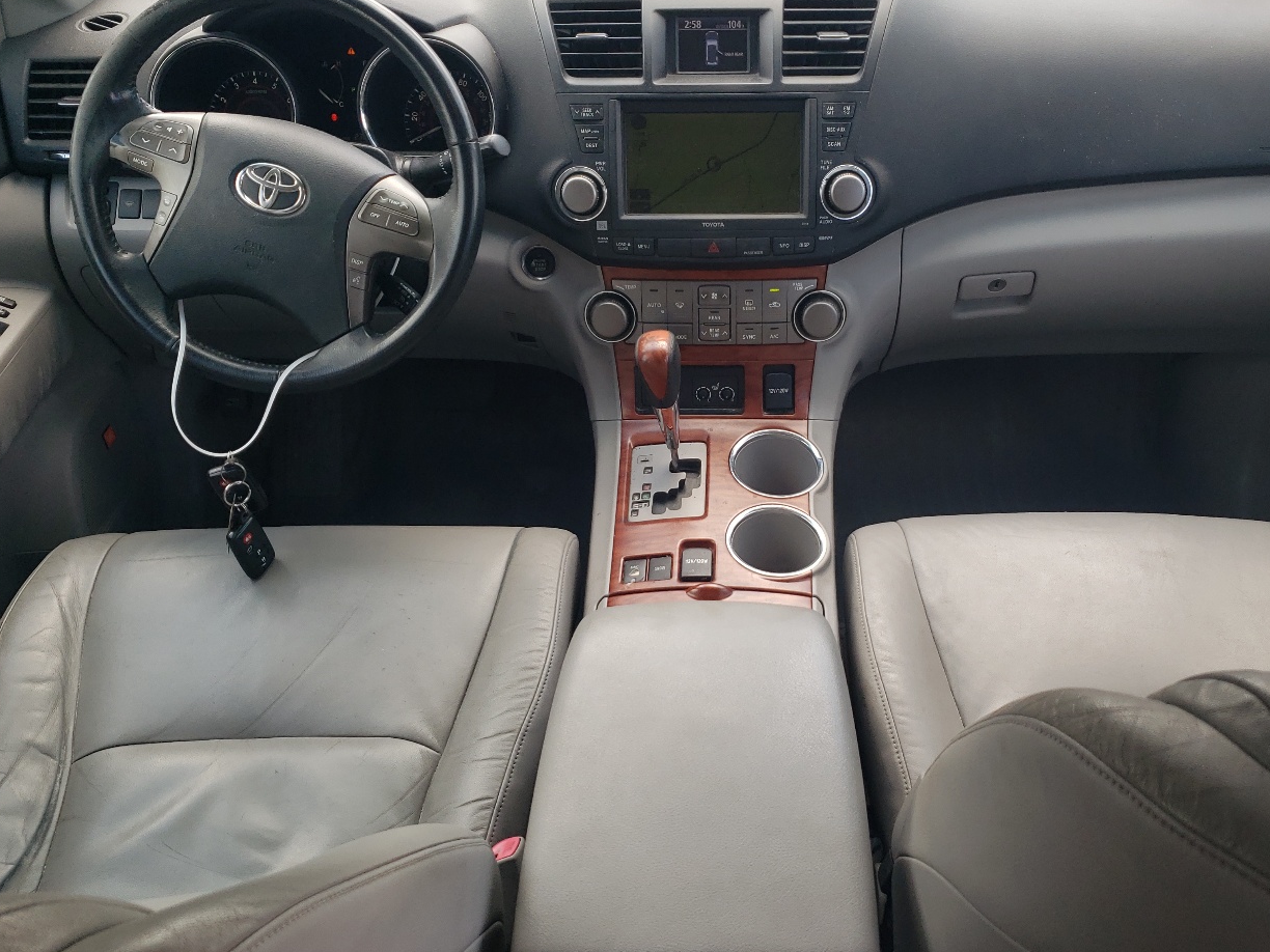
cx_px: 765
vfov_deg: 41.8
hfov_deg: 53.6
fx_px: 1247
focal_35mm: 34
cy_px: 464
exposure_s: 1/345
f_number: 1.5
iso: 50
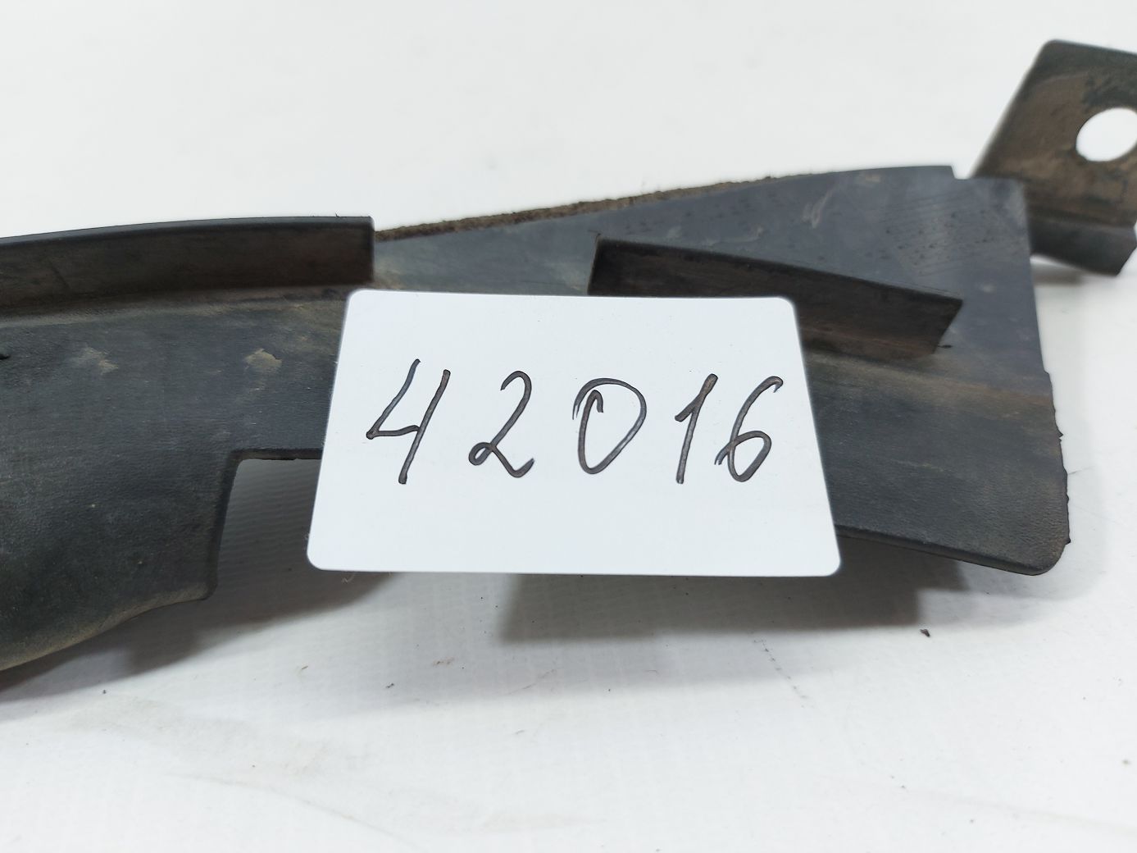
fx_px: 788
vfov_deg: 56.8
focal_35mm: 24
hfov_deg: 71.6
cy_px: 426
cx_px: 568
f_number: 1.8
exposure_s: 1/50
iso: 50
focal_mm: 5.23
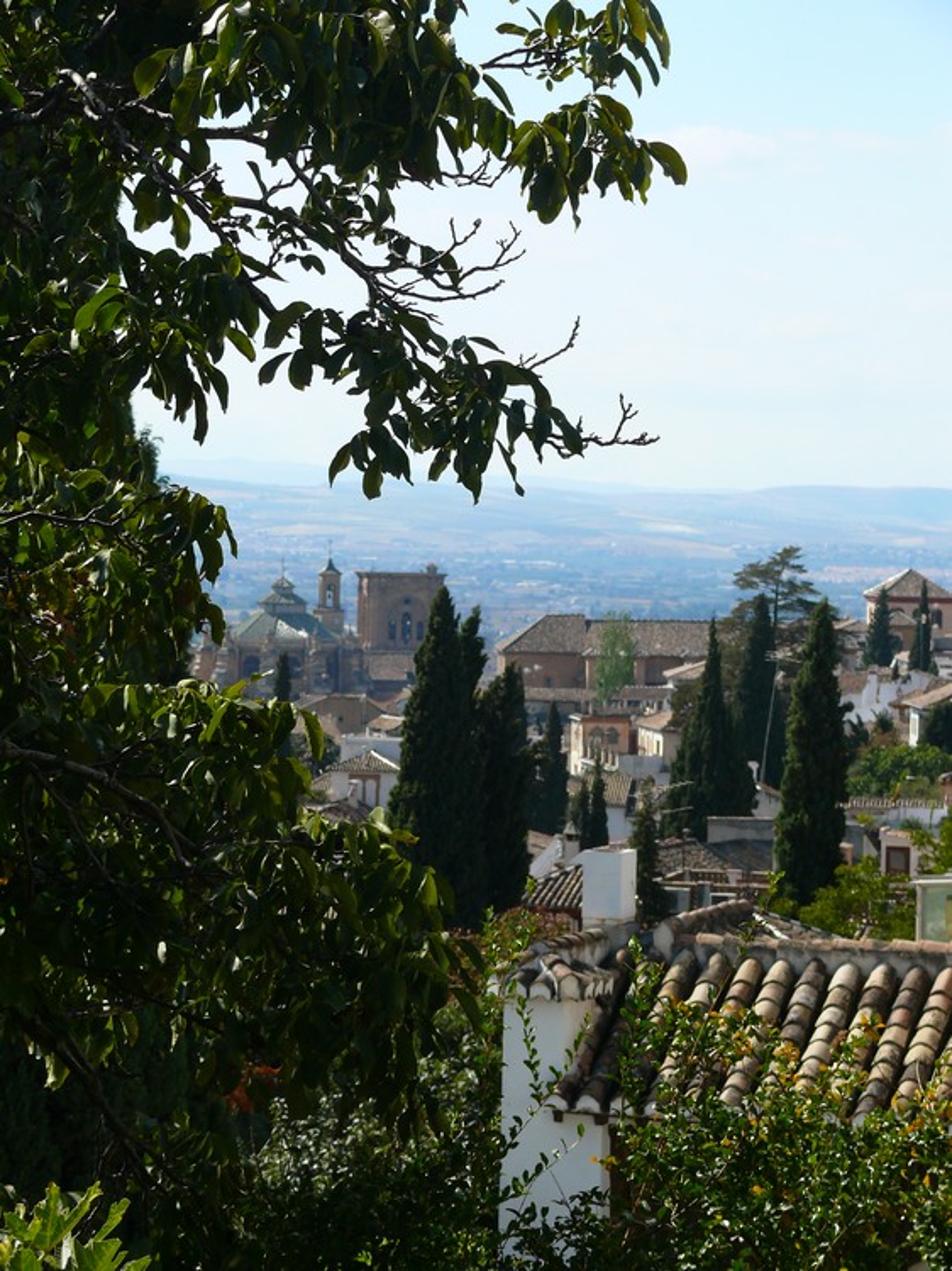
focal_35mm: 113
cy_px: 636
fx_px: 4146
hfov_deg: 13.1
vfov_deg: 17.4
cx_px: 476
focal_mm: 23.9
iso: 100
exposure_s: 1/250
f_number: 5
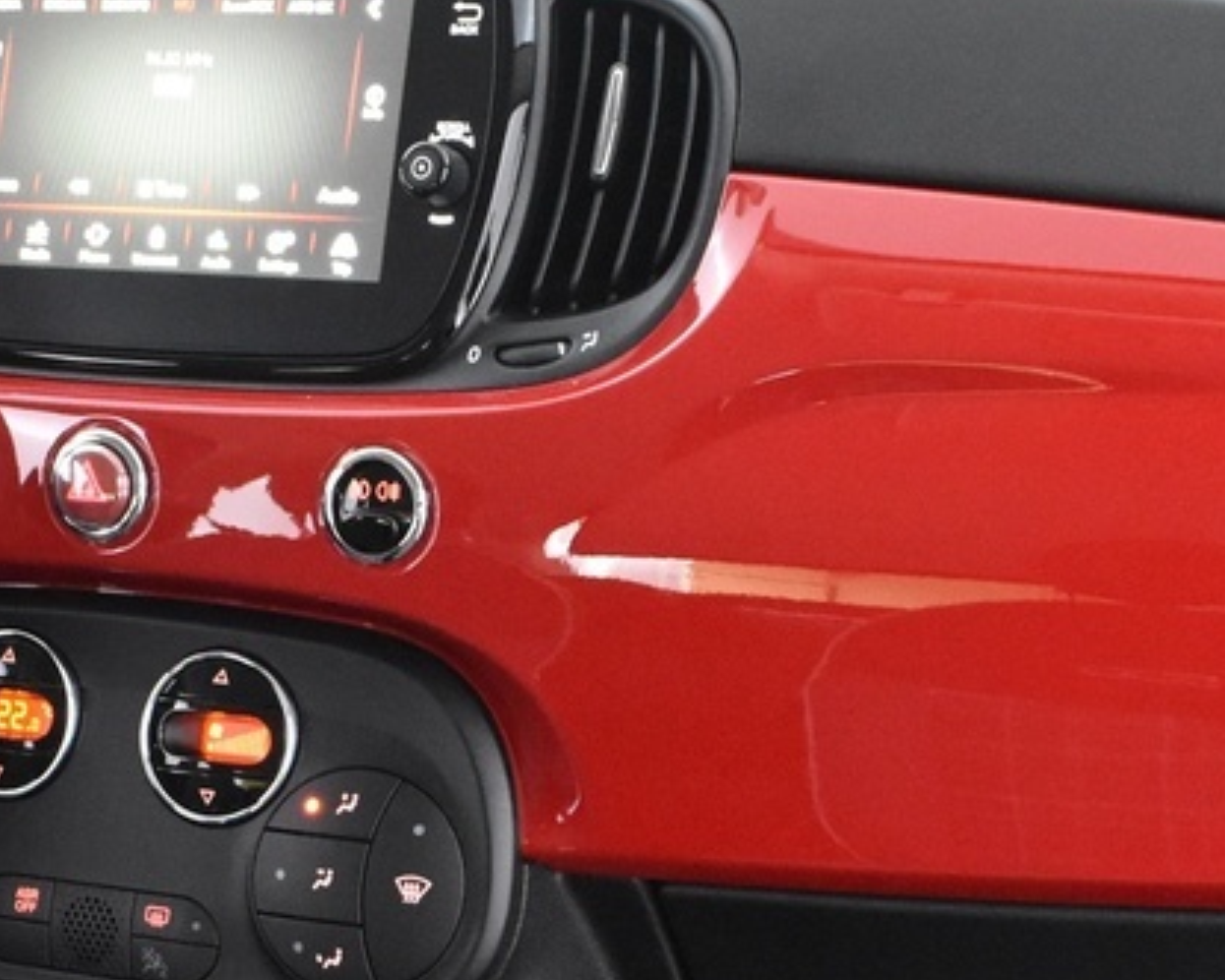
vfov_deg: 14.8
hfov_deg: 19.4
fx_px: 3589
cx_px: 534
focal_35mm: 99
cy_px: 1284
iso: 3200
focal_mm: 18
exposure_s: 1/25
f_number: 3.5
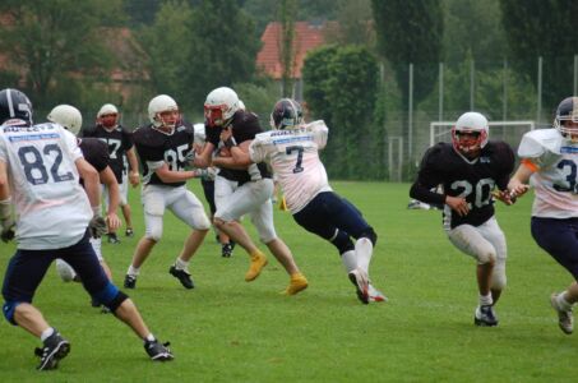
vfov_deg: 7.6
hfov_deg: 11.4
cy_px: 192
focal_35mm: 180
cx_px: 289
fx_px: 2884
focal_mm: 120
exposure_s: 1/800
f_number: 4.2
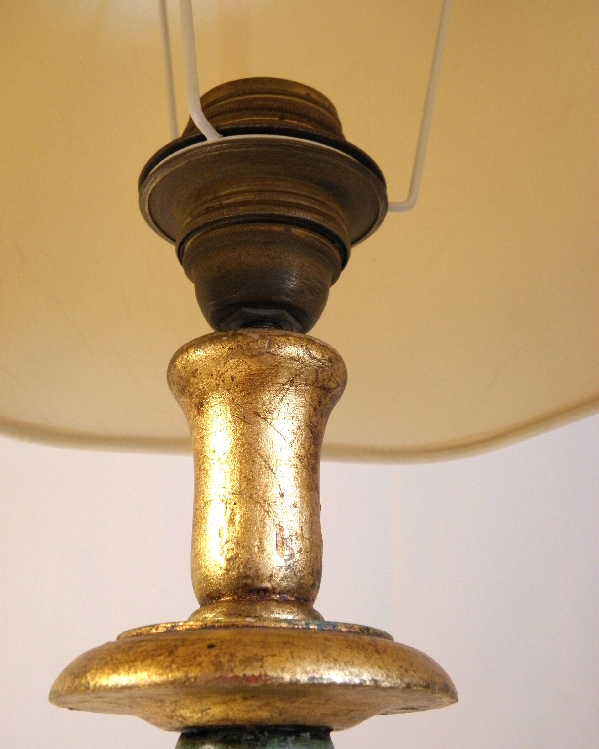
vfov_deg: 40.3
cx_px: 299
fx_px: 1019
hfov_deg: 32.7
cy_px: 377
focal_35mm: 46
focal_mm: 7.9
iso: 200
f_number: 3.9
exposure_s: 1/30
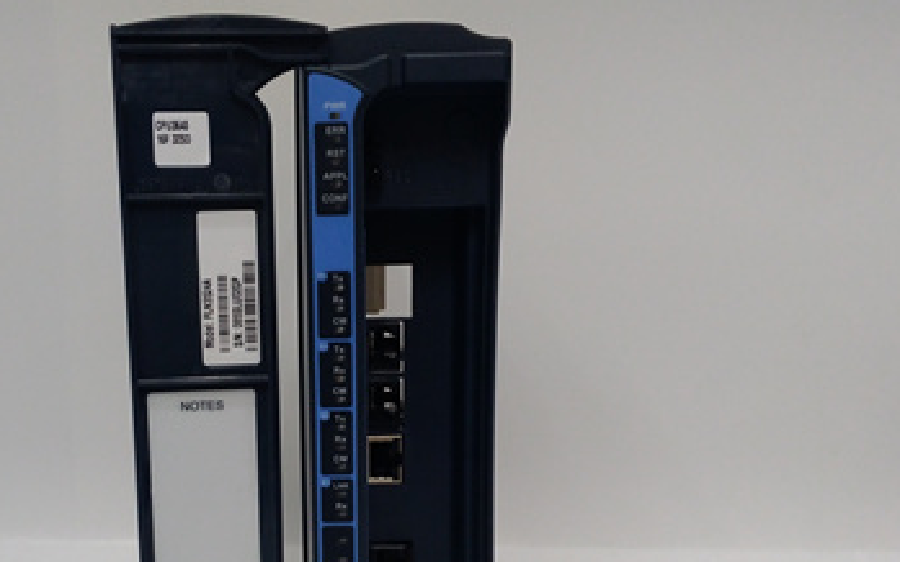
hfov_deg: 47.6
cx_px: 312
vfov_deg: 30.9
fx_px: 1005
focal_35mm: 41
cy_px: 398
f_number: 2
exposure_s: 1/33
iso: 231
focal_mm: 3.79
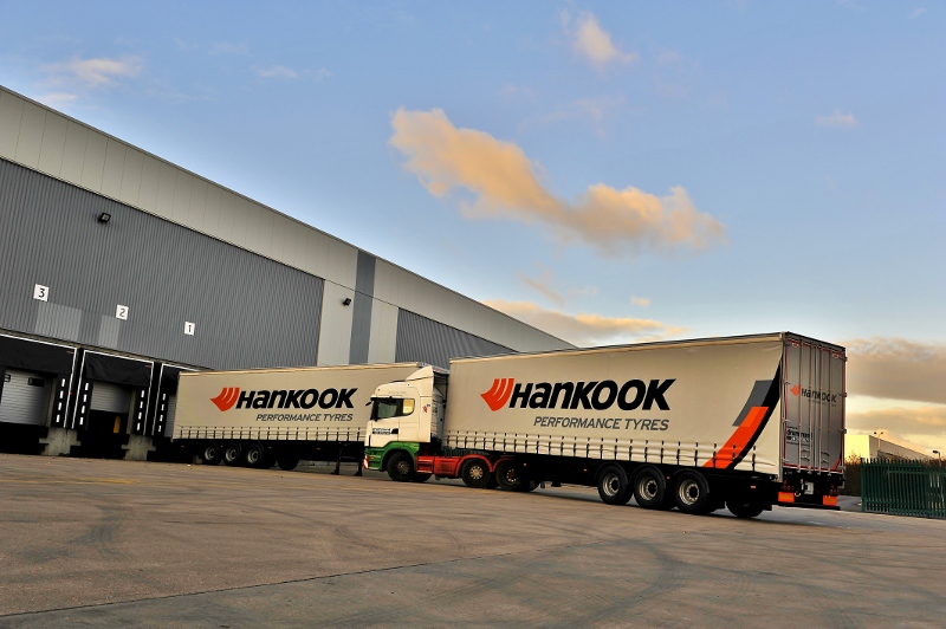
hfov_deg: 58.8
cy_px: 314
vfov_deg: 41.0
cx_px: 473
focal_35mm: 32
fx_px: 840
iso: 200
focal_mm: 32
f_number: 7.1
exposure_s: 1/250
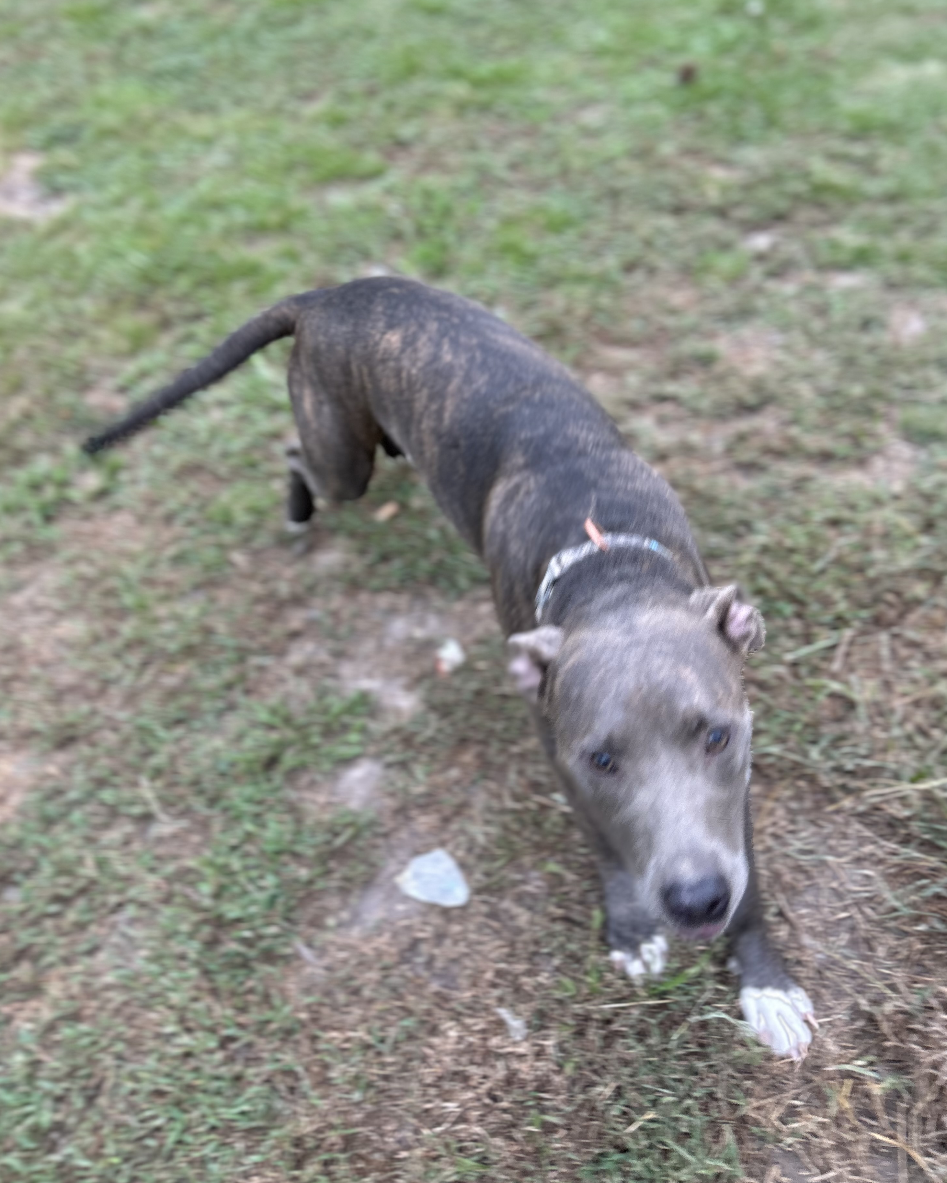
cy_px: 558
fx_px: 981
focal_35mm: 28
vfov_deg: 62.2
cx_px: 465
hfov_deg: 51.5
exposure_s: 1/303
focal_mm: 5.7
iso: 50
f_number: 1.5
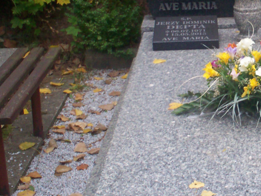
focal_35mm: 88
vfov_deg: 16.7
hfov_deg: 21.3
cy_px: 48
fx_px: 663
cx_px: 275
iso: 140
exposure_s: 1/51.6
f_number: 4.5
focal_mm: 6
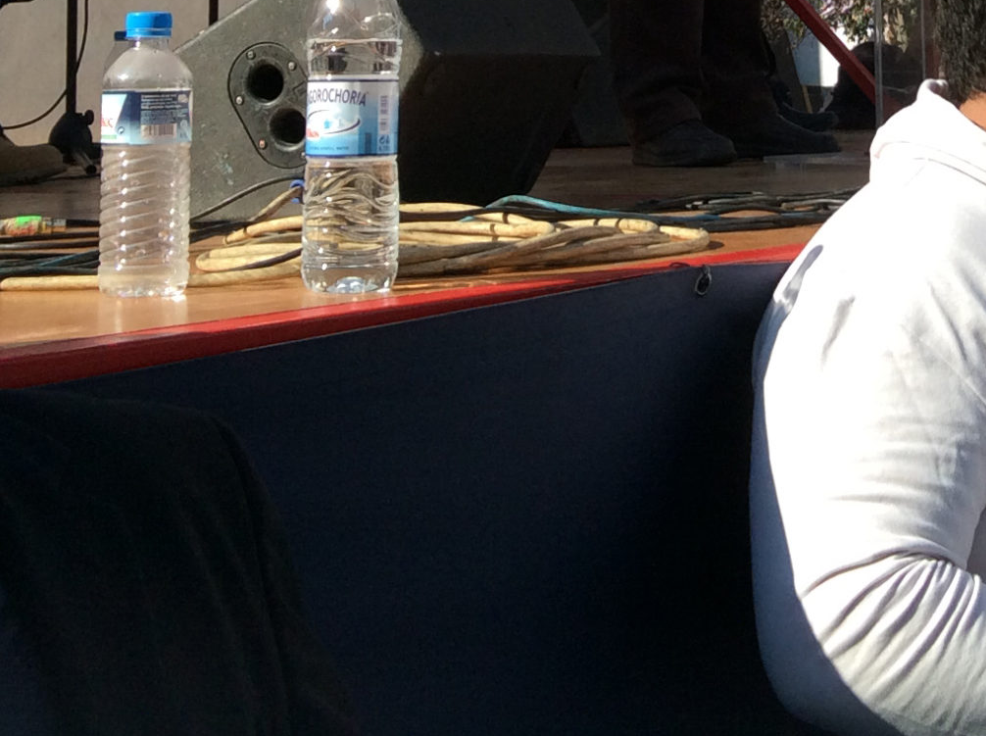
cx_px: 800
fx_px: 2389
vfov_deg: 16.6
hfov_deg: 23.0
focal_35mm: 84
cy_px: -191
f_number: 2.4
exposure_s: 1/1300
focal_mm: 3.3
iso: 32
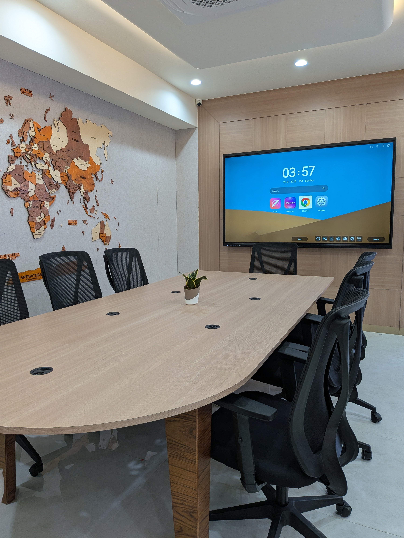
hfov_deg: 56.8
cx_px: 202
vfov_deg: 71.6
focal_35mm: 24
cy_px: 269
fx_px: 373
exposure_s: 1/30
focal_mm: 4.53
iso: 42
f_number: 1.7
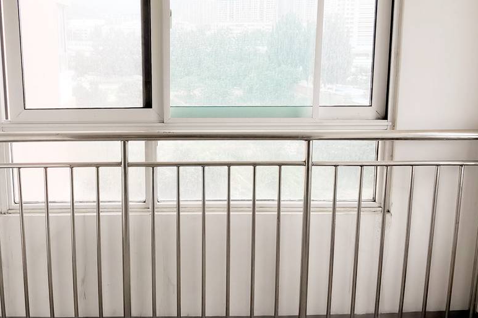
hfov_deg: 56.7
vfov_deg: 39.3
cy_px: 95
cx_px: 187
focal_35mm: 33
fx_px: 438
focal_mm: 2.26
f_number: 2.2
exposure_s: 1/100
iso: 50
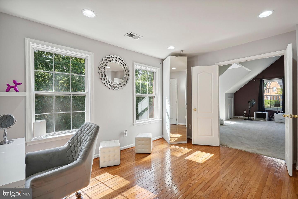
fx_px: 132
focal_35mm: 16
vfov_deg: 73.7
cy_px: 100
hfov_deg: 96.7
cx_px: 149
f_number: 9
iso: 800
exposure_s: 1/125
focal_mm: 16
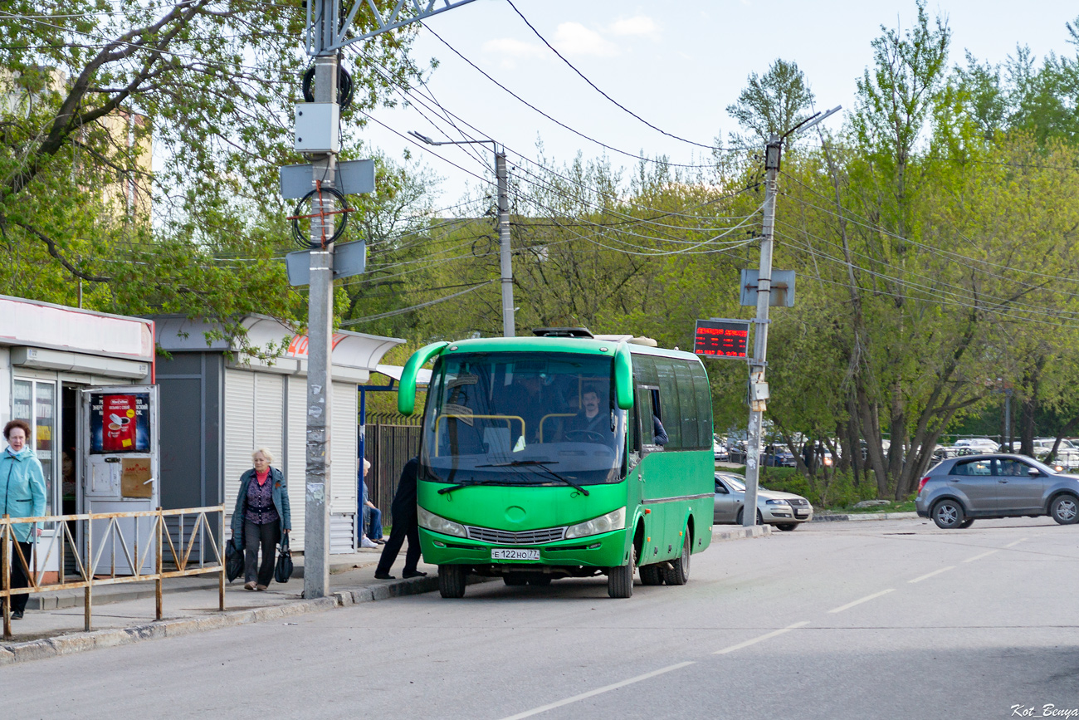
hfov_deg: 24.6
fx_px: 2473
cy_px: 360
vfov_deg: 16.6
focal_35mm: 82
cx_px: 540
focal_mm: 55
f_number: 5.6
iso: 100
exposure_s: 1/160
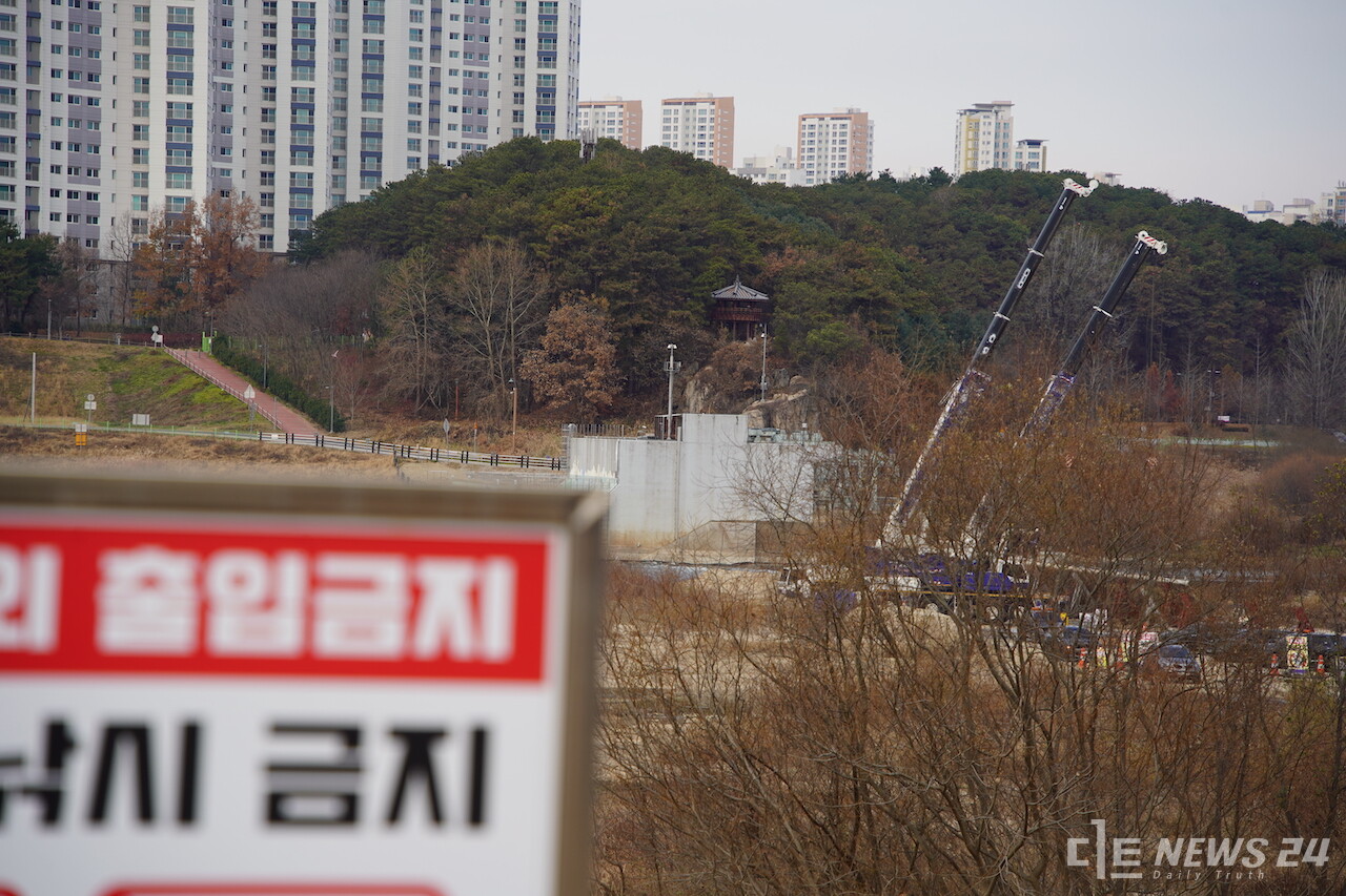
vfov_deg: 9.9
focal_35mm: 138
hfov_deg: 14.9
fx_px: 5159
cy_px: 448
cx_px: 673
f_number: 6.3
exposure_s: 1/200
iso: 100
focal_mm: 138
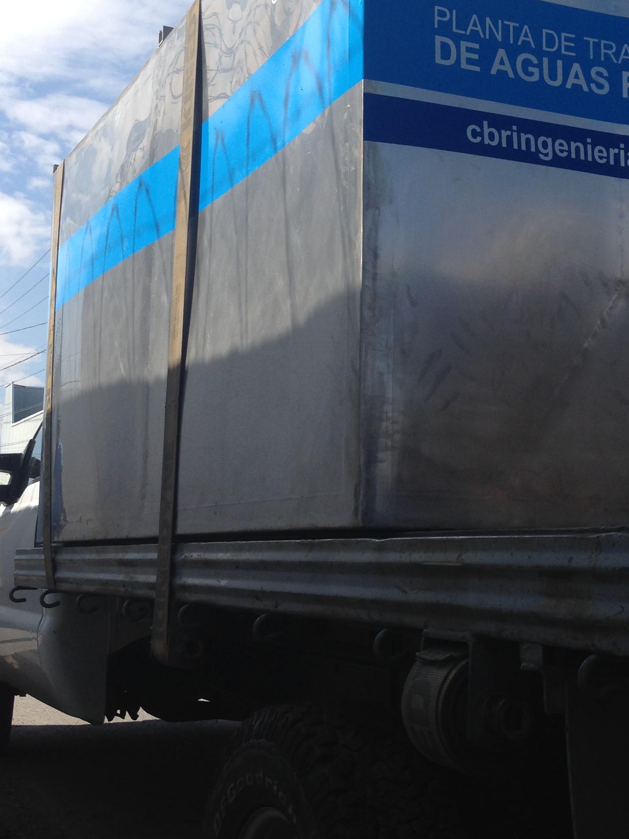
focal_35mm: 55
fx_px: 1332
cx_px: 374
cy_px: 346
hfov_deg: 26.5
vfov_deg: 34.8
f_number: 2.4
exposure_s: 1/1261
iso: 50
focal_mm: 4.12
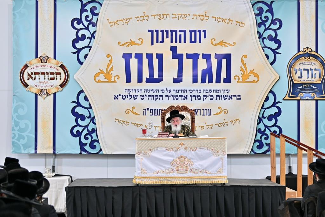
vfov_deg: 13.0
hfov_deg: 19.5
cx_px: 162
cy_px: 108
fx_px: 948
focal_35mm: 105
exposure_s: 1/160
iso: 250
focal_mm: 70
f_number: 2.8
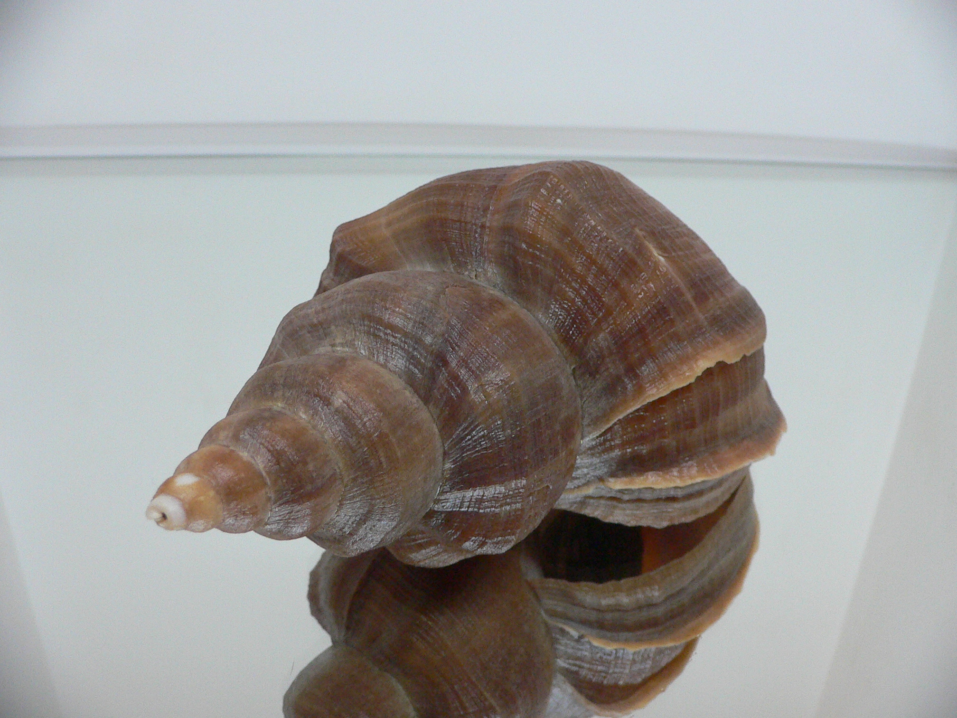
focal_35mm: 35
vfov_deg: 40.7
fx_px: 968
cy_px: 359
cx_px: 478
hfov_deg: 52.6
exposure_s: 1/40
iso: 200
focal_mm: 4.6
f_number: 2.8
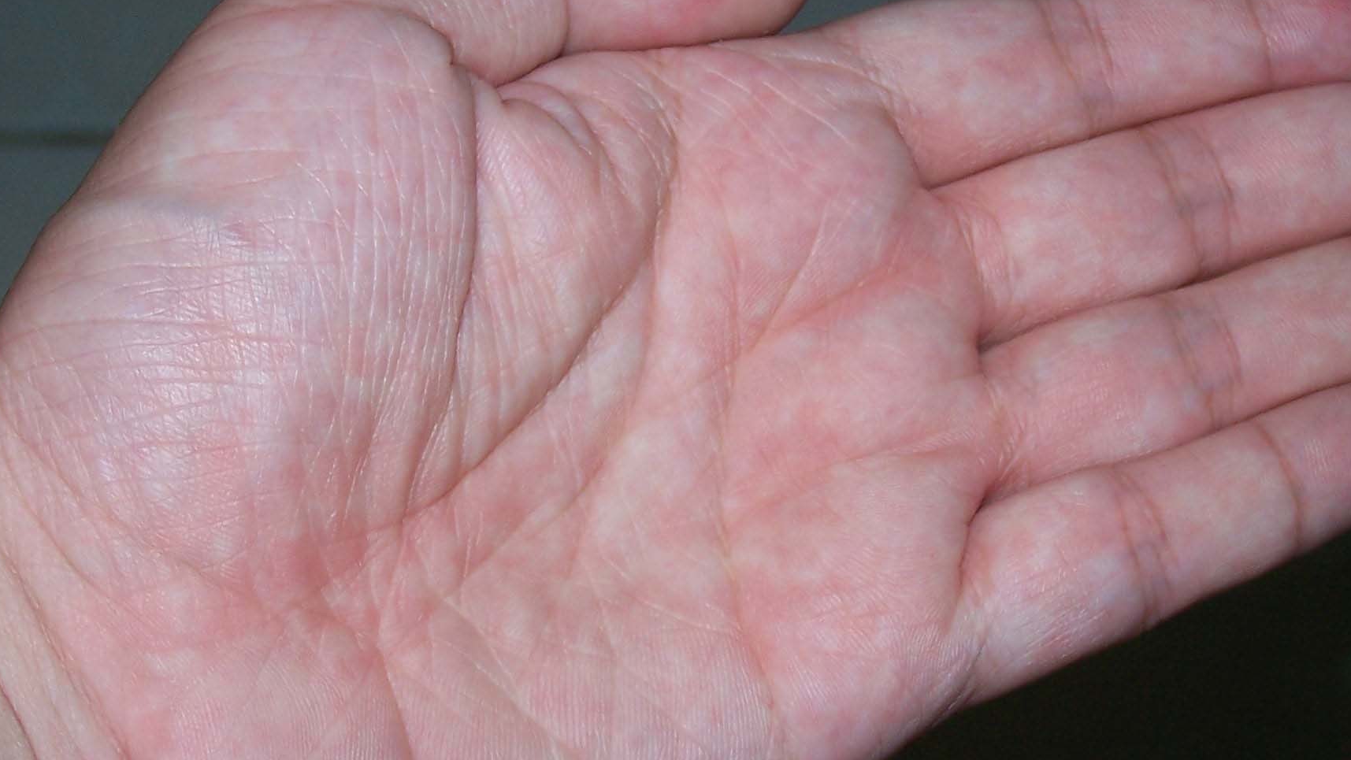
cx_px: 737
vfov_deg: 12.0
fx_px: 3618
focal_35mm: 101
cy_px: 395
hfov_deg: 21.1
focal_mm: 11.5
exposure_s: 1/60
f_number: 3.2
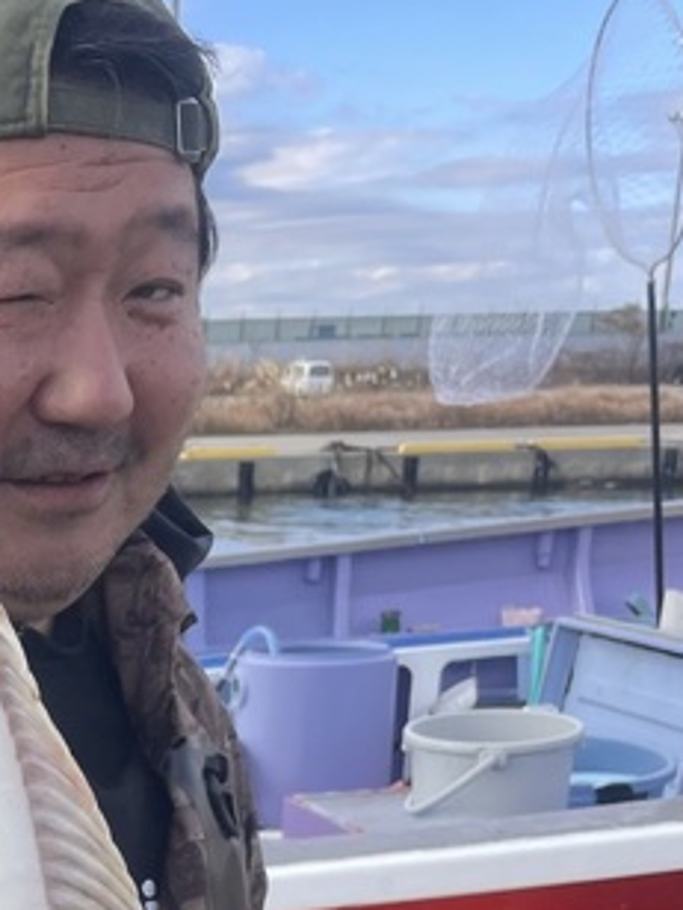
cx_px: -231
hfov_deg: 18.8
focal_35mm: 72
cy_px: 1078
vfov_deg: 24.6
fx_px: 1894
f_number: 1.6
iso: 32
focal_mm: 4.2
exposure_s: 1/1383
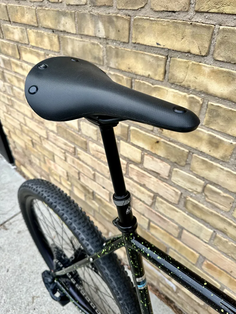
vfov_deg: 71.6
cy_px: 157
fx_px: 218
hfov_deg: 56.8
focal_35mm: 24
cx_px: 118
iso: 64
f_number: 1.78
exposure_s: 1/219
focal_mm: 6.86
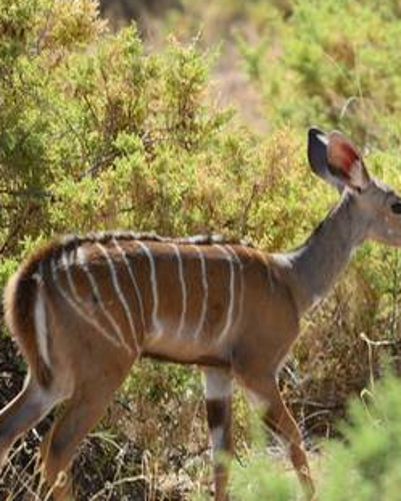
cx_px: 411
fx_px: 14546
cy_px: 170
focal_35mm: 981
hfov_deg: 1.6
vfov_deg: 2.0
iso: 200
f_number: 6.3
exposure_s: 1/400
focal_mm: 310
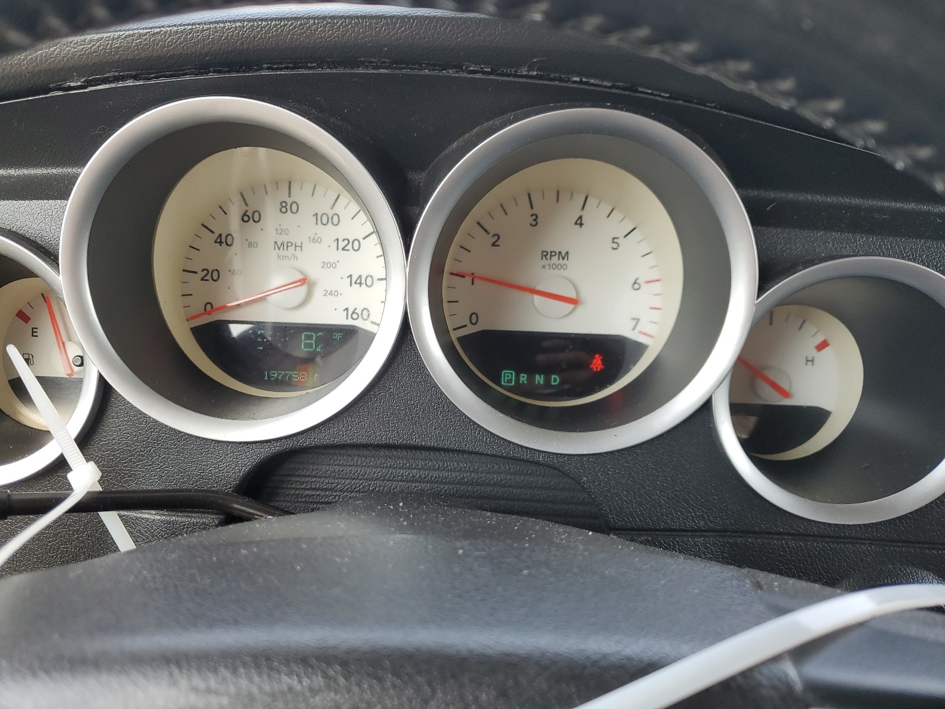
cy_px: 354
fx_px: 710
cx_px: 472
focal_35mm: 26
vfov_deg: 53.1
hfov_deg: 67.3
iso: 54
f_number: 1.5
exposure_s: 1/120
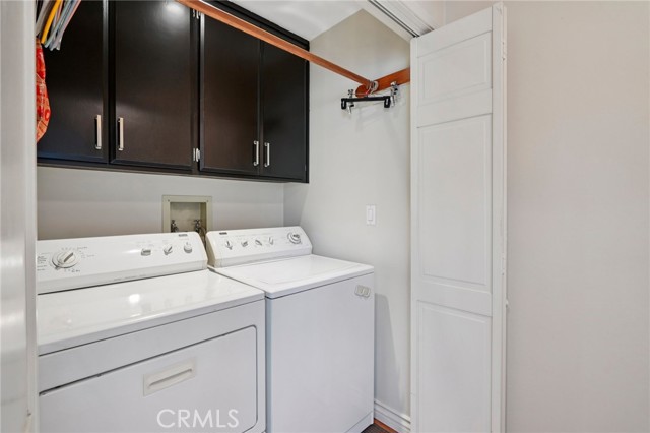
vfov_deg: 73.7
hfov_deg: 96.8
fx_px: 289
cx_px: 325
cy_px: 216
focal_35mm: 16
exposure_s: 1/10
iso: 400
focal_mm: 16
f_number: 8
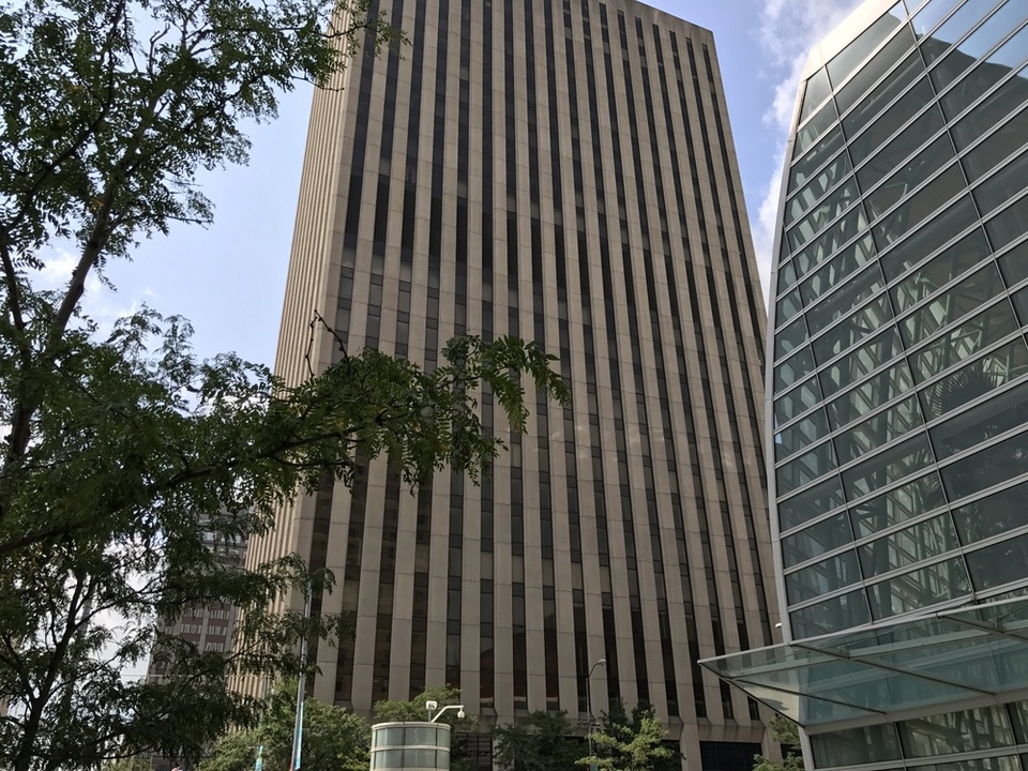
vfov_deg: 49.7
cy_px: 386
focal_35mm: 28
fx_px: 832
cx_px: 514
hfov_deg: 63.4
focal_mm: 3.99
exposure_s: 1/1808
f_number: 1.8
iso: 20
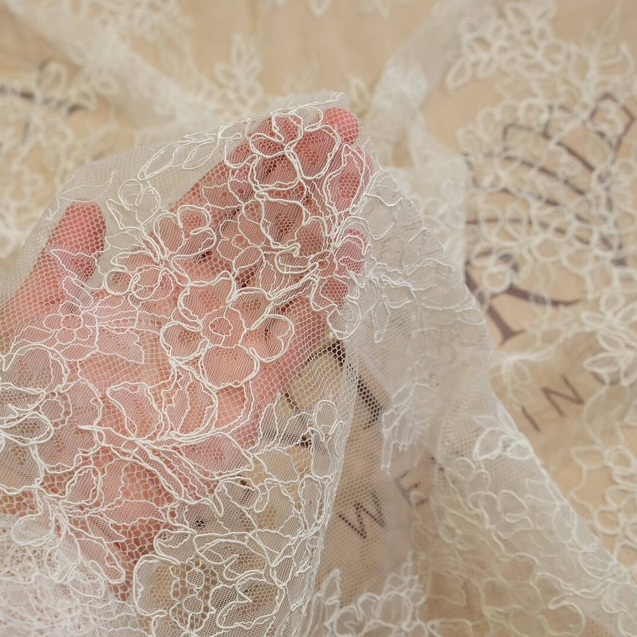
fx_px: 958
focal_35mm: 46
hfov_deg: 36.6
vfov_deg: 36.8
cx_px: 246
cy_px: 318
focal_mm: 24.3
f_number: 5
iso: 200
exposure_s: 1/150
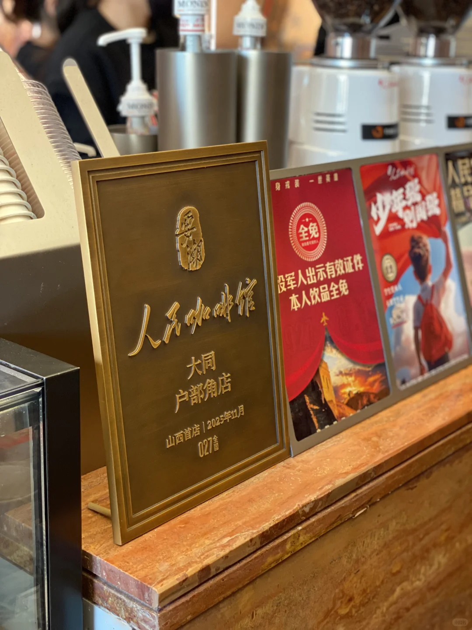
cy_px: 315
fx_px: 945
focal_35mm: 52
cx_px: 236
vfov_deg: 36.8
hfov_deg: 28.0
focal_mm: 6
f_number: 2
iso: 250
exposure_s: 1/102
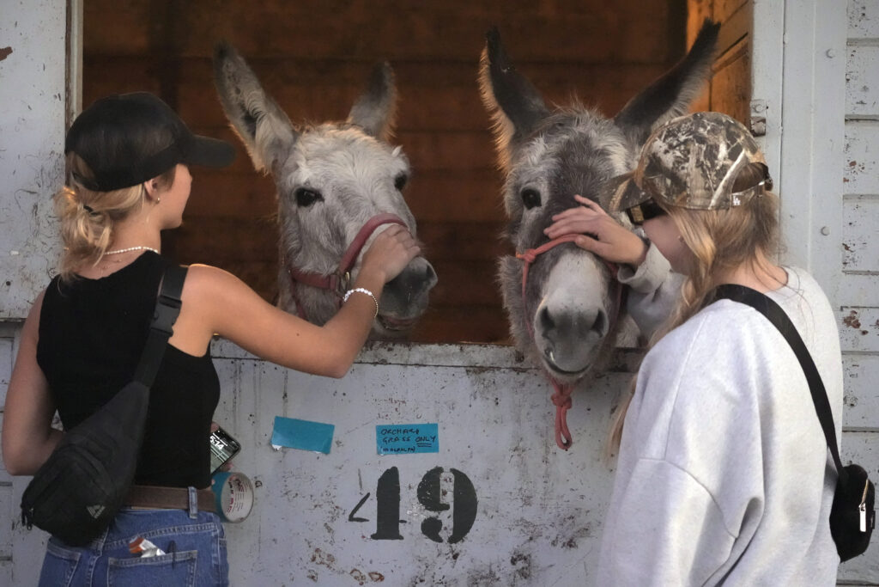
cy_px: 294
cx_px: 440
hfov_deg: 20.4
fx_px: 2442
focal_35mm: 100
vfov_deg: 13.7
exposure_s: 1/160
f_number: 5
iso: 16000
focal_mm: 100
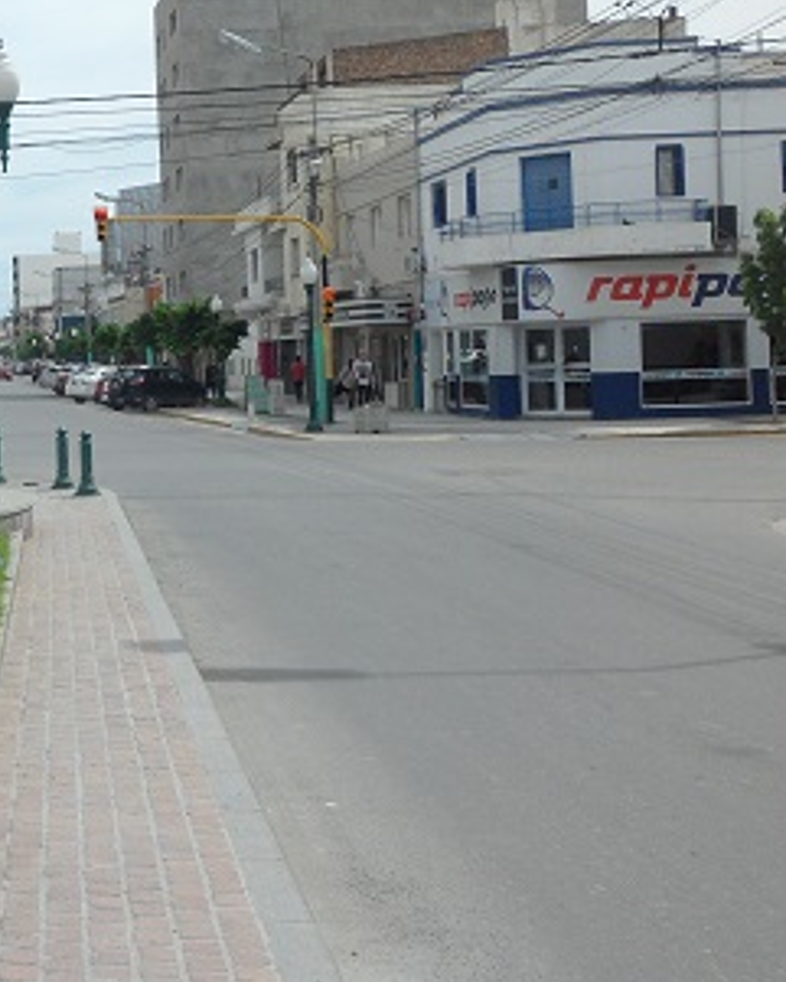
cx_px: -166
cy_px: 378
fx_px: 1628
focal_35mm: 56
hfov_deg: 24.5
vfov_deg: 33.4
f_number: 8.9
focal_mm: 4.9
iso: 80
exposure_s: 1/180
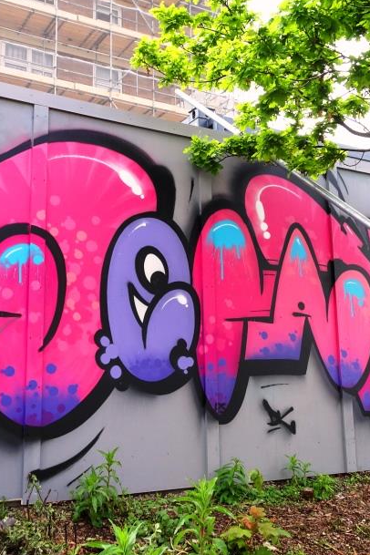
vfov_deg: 46.3
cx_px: 182
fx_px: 647
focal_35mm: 42
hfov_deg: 31.9
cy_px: 252
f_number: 4
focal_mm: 4.1
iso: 80
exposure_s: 1/125
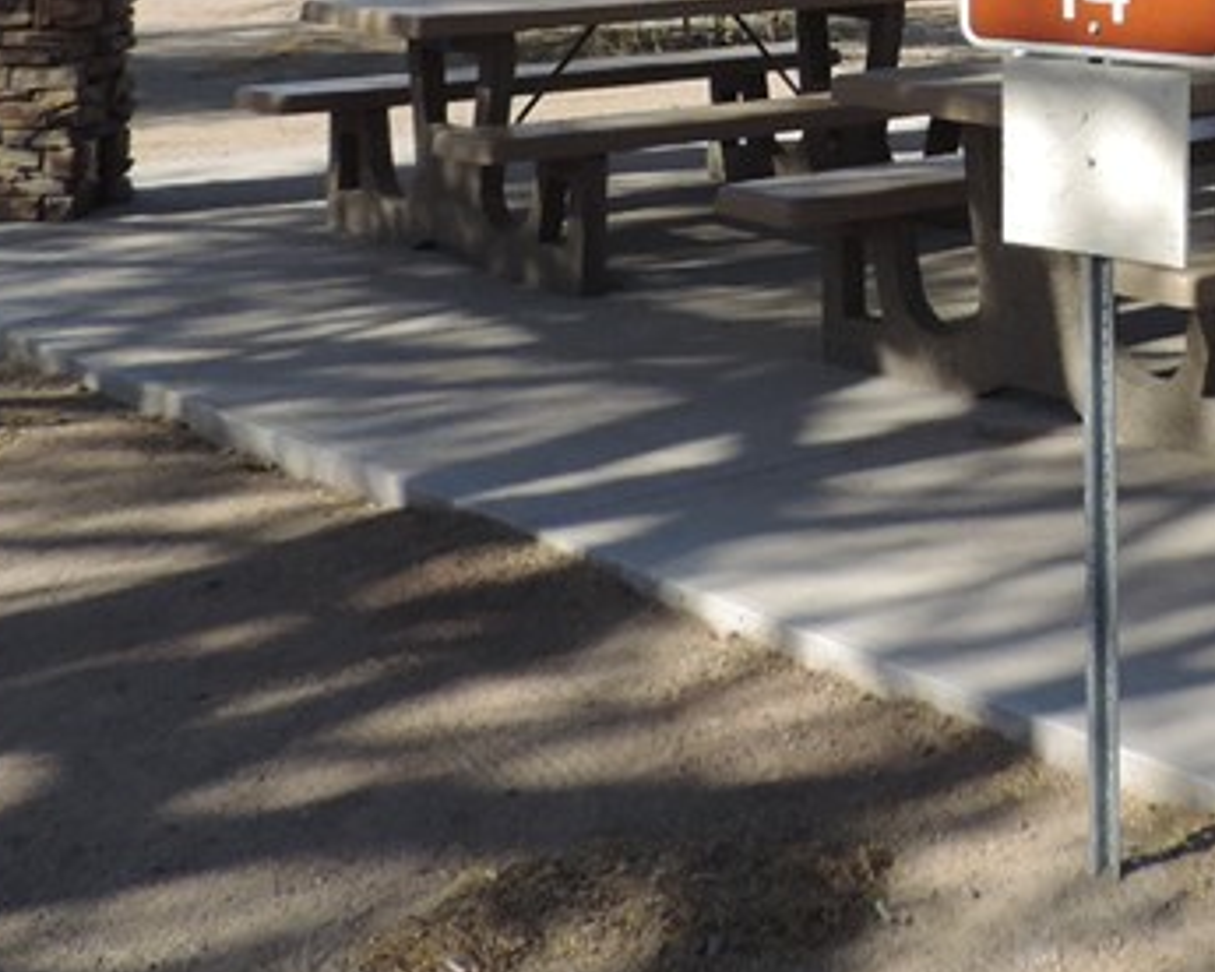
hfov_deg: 26.0
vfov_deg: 20.3
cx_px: 1227
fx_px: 2481
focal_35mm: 69
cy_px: -298
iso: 80
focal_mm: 4.3
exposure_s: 1/640
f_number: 3
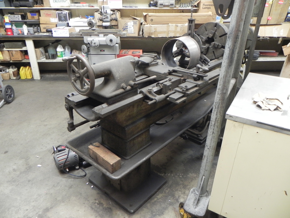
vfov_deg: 53.1
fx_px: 218
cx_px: 145
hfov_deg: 67.3
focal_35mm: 26
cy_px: 109
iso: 291
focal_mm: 4.6
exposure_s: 1/30
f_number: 2.8
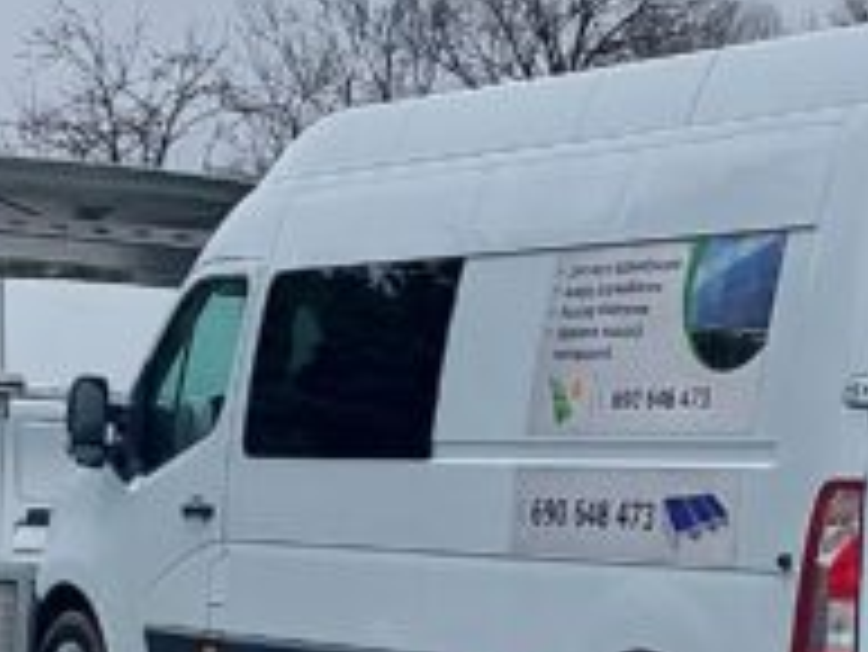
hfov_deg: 12.4
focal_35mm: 159
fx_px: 3989
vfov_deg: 9.3
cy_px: 616
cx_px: 625
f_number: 1.8
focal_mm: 4.6
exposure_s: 1/151
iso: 20
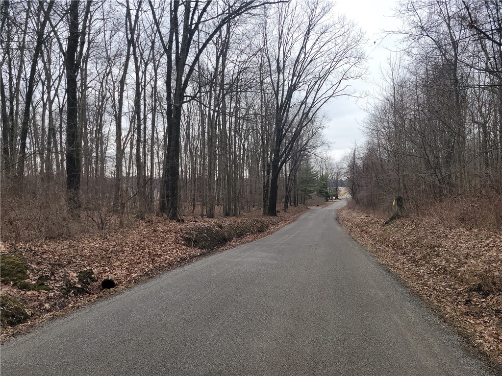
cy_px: 188
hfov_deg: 67.3
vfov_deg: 53.1
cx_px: 251
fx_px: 377
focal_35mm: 26
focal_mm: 5.4
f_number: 1.8
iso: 40
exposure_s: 1/904
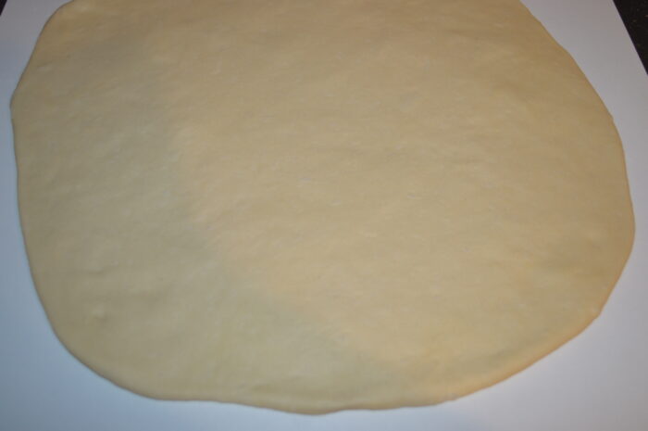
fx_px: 593
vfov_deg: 39.9
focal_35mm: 33
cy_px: 216
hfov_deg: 57.3
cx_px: 324
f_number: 3.8
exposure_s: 1/30
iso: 360
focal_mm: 22
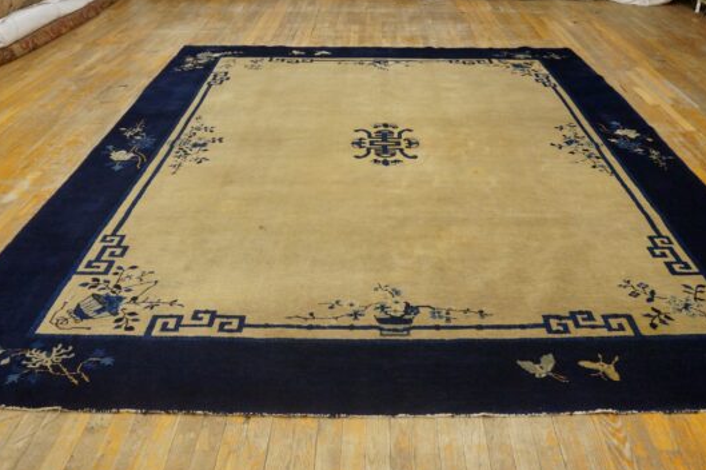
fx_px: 666
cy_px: 262
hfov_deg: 55.7
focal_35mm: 34
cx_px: 387
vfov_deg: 38.8
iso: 2500
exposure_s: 1/160
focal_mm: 20
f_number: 4
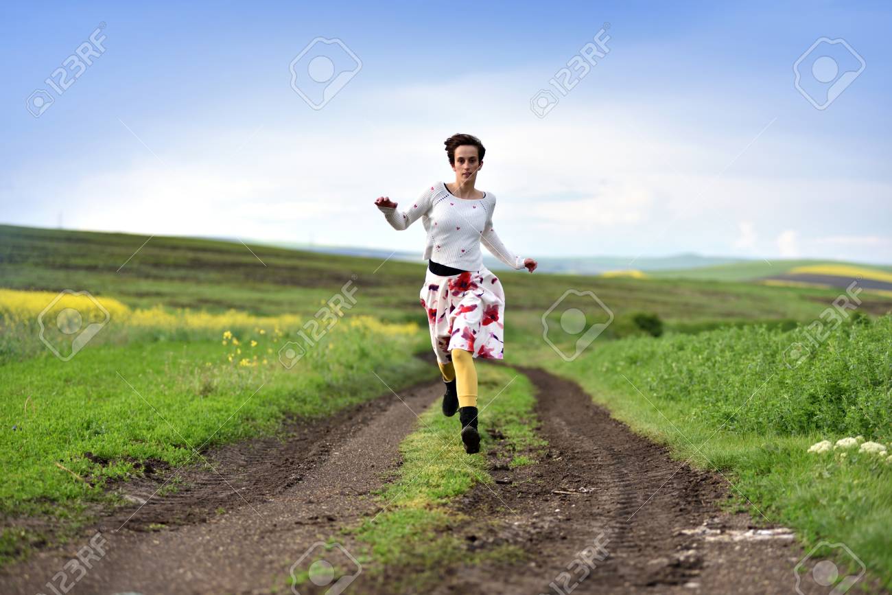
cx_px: 446
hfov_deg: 18.3
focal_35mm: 112
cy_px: 298
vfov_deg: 12.2
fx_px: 2775
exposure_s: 1/1250
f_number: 2.8
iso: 200
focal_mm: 112
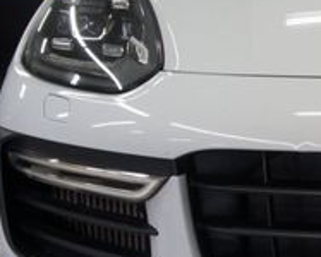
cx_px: 451
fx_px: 1008
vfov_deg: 14.6
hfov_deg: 16.8
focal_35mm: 106
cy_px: 125
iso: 200
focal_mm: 22
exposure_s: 1/40
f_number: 4
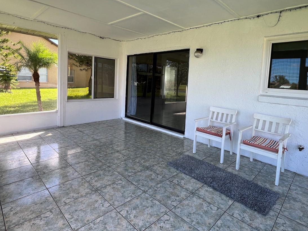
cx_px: 162
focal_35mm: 19
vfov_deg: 68.2
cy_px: 96
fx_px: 169
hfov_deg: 84.6
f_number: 1.8
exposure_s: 1/132
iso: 32
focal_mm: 1.57
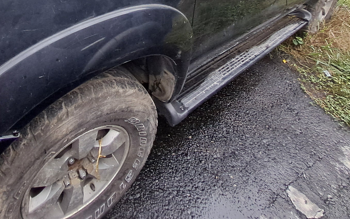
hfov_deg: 66.6
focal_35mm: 26
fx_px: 248
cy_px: -27
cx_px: 93
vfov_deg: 38.5
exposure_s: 1/303
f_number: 2.2
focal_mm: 1.13
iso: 50
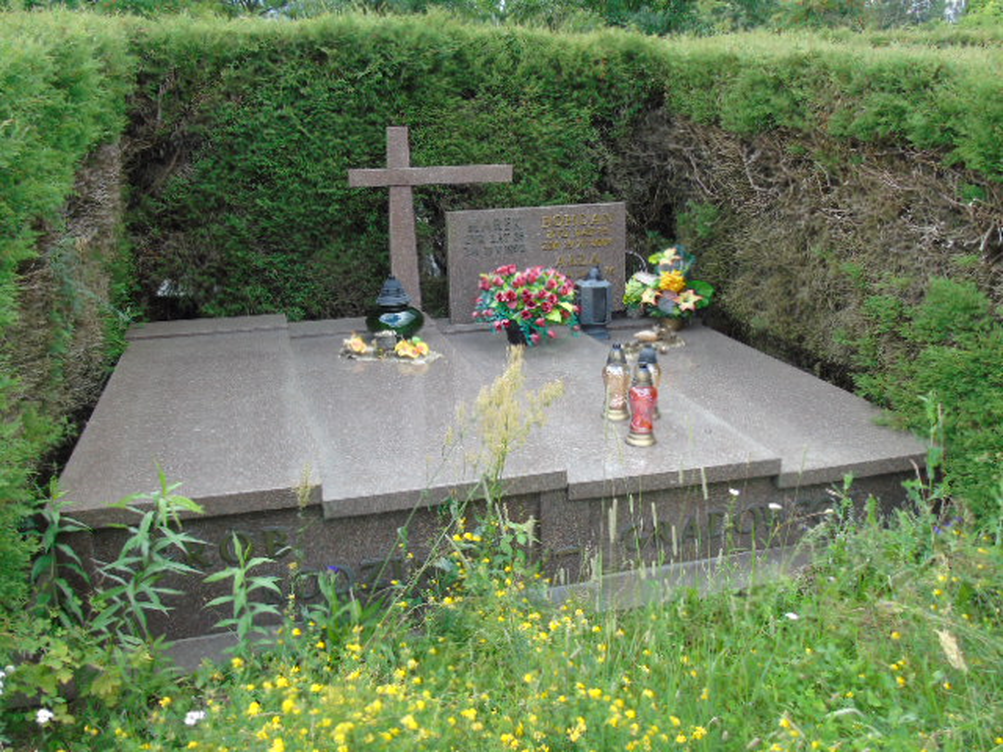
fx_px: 840
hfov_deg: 61.7
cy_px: 376
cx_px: 502
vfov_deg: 48.2
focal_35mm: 29
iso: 80
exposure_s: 1/100
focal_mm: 5.2
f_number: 3.6
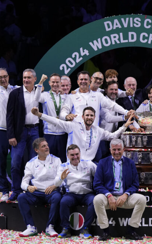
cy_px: 123
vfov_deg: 12.7
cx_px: 132
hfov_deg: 7.9
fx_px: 1094
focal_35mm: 165
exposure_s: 1/2000
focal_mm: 107
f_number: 3.2
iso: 2000
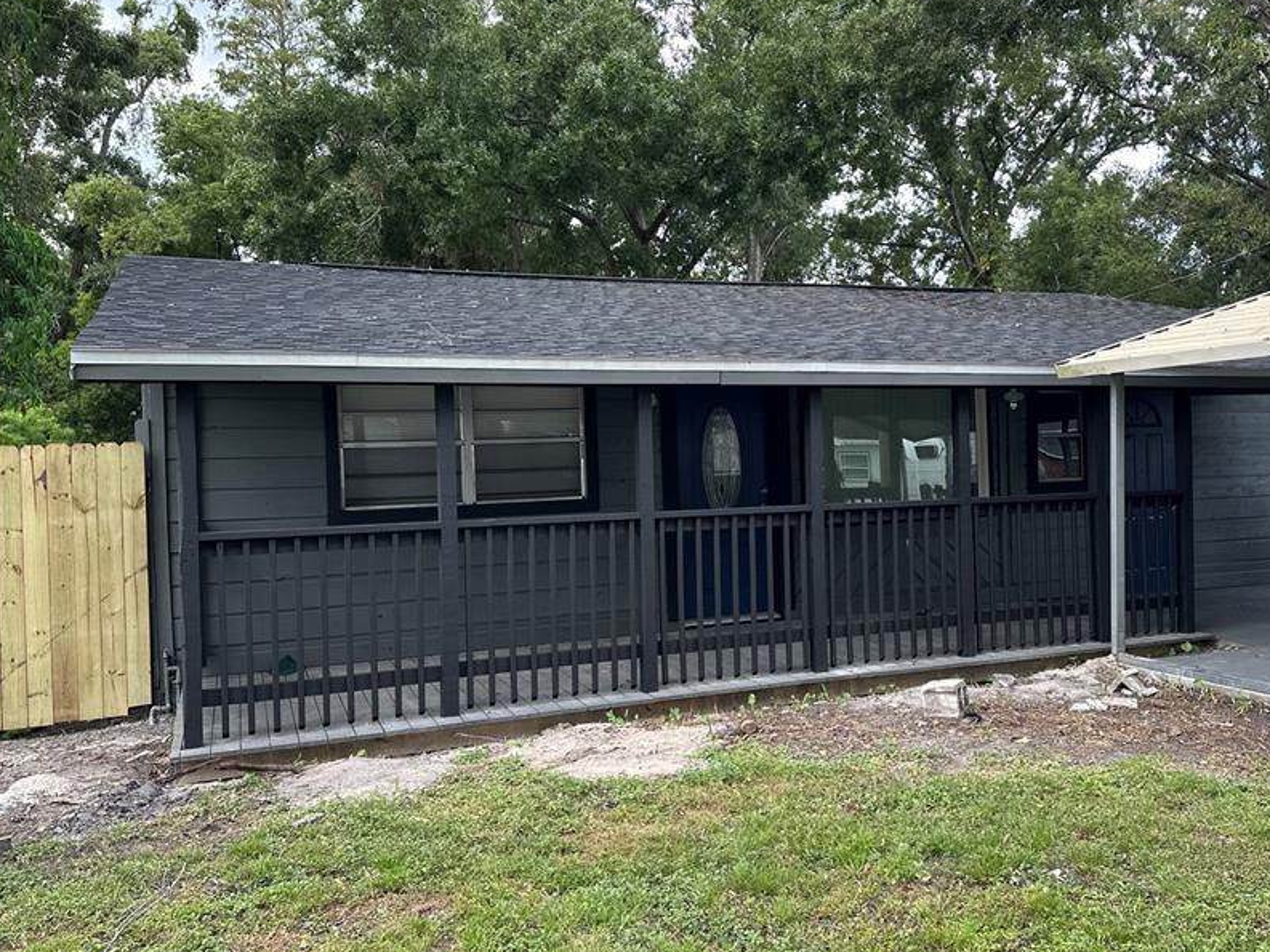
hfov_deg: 58.1
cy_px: 464
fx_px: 1138
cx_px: 727
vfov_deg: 45.4
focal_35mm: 31
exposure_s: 1/501
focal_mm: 6.86
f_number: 1.78
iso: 80
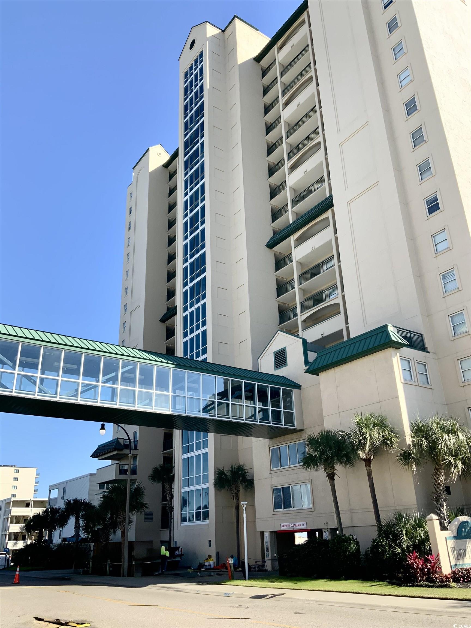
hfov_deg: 48.2
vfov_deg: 61.7
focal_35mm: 29
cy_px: 314
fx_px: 526
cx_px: 236
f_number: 1.8
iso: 16
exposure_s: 1/962
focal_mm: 3
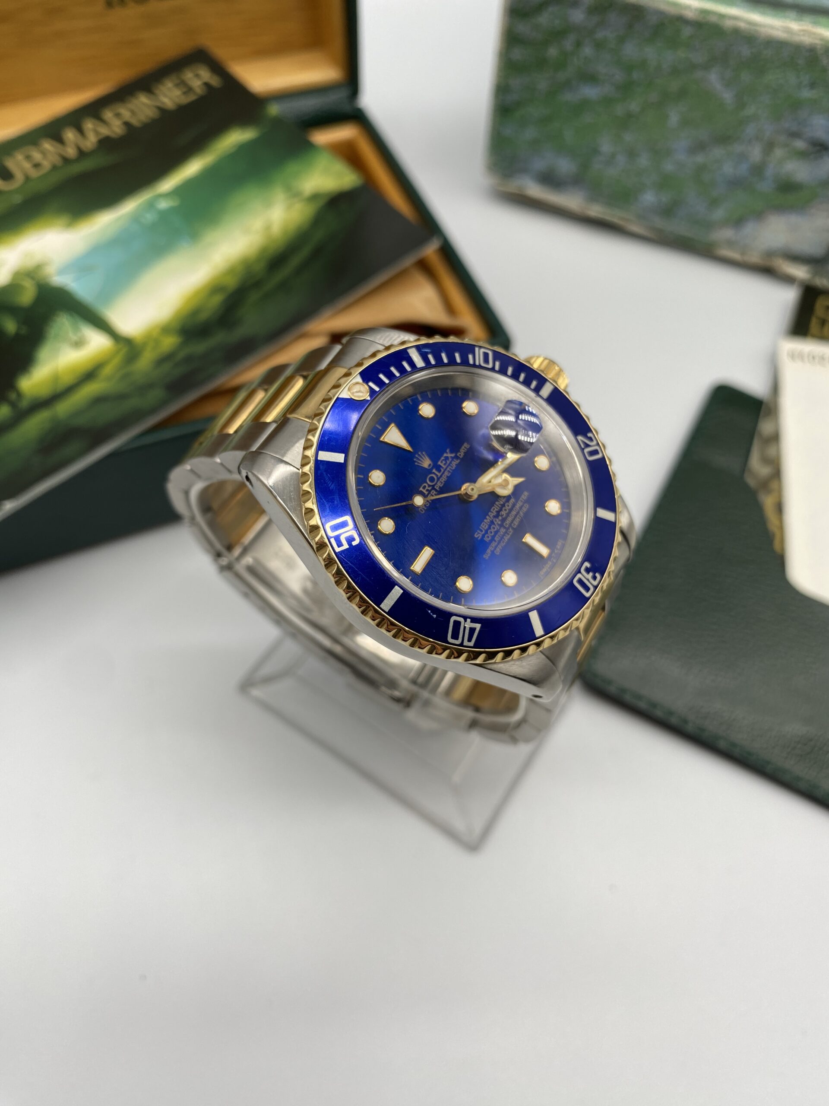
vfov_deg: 69.4
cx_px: 414
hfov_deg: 54.9
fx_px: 798
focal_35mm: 25
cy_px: 553
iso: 32
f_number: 1.8
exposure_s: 1/174
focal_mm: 4.25
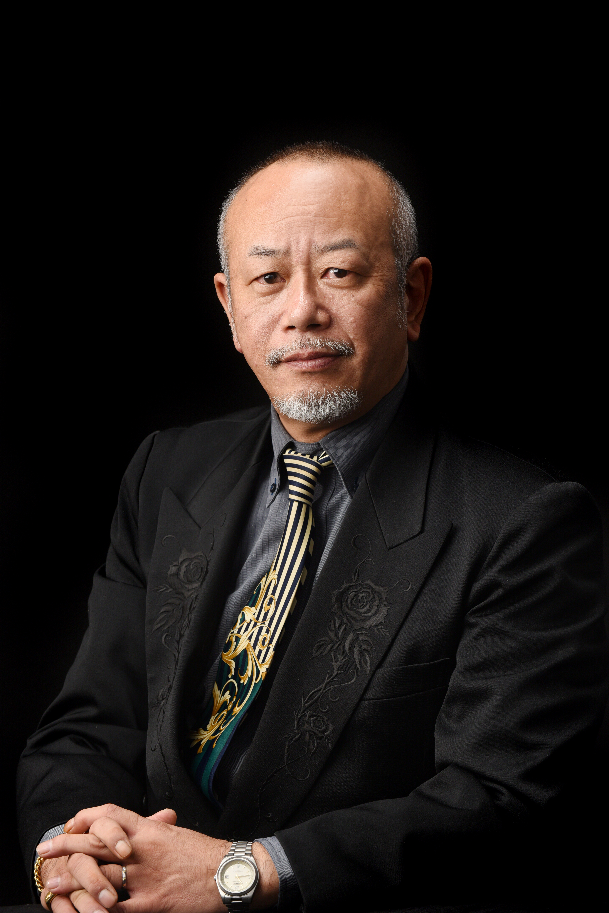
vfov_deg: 15.8
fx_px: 3295
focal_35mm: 130
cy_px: 456
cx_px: 304
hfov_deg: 10.6
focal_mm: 130
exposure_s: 1/80
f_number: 9
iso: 100
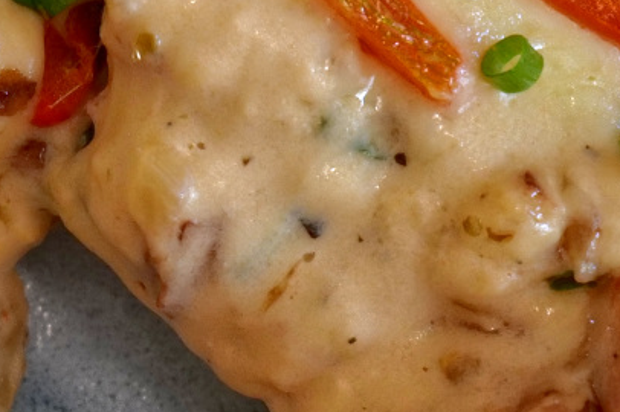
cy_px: 128
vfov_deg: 4.8
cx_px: 163
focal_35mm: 284
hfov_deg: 7.3
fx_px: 4887
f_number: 7.1
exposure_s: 1/80
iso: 2000
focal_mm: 60
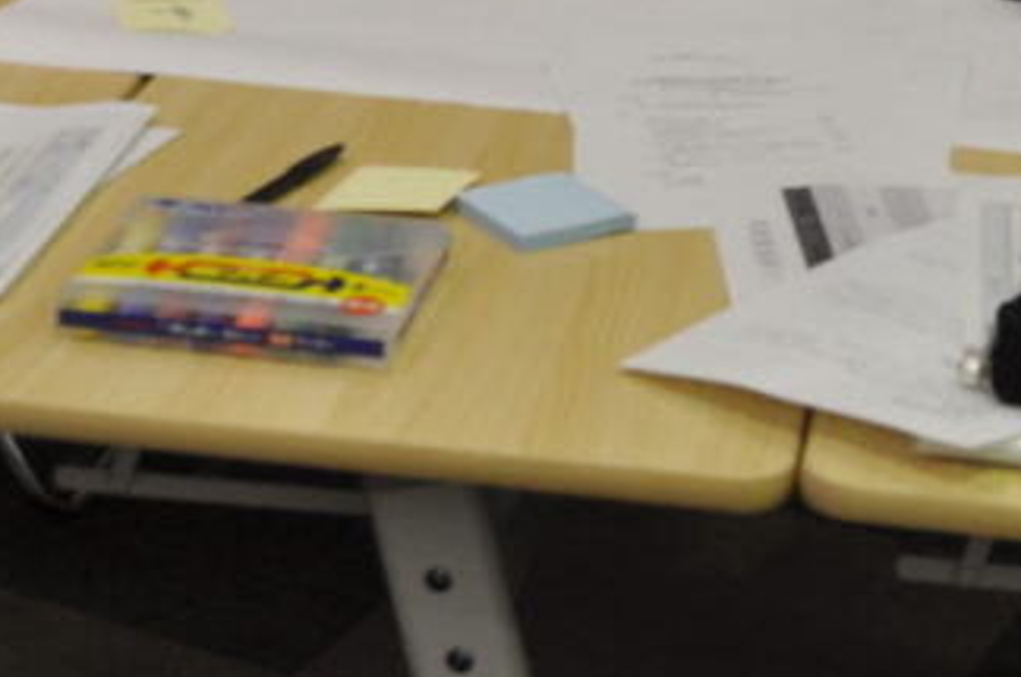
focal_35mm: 102
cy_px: -224
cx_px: 753
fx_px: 2888
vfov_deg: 12.9
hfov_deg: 19.9
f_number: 5.6
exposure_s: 1/30
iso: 220
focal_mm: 22
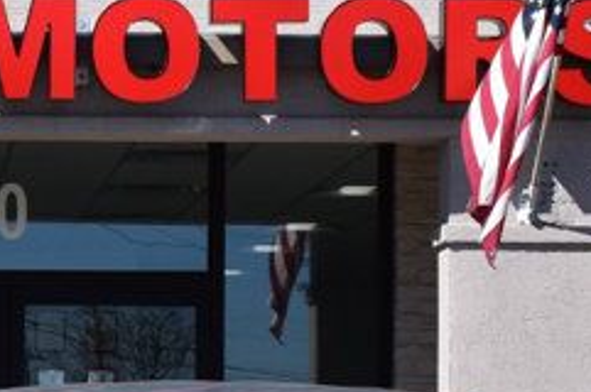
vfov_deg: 7.3
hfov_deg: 10.9
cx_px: -123
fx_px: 3035
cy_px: 497
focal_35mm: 185
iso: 250
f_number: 11
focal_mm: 29
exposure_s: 1/500
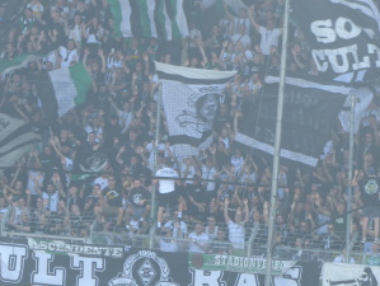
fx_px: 6616
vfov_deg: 2.5
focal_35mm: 602
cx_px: 273
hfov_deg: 3.3
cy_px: 97
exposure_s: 1/100
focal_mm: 71.7
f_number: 6
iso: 125
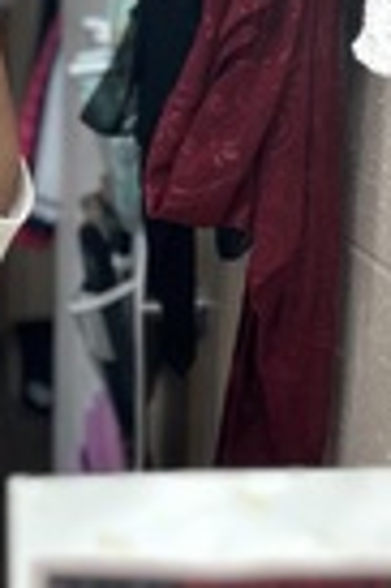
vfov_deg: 20.6
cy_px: 193
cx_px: 11
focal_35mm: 99
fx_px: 1617
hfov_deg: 13.6
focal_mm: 5.7
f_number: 1.5
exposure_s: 1/120
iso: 80
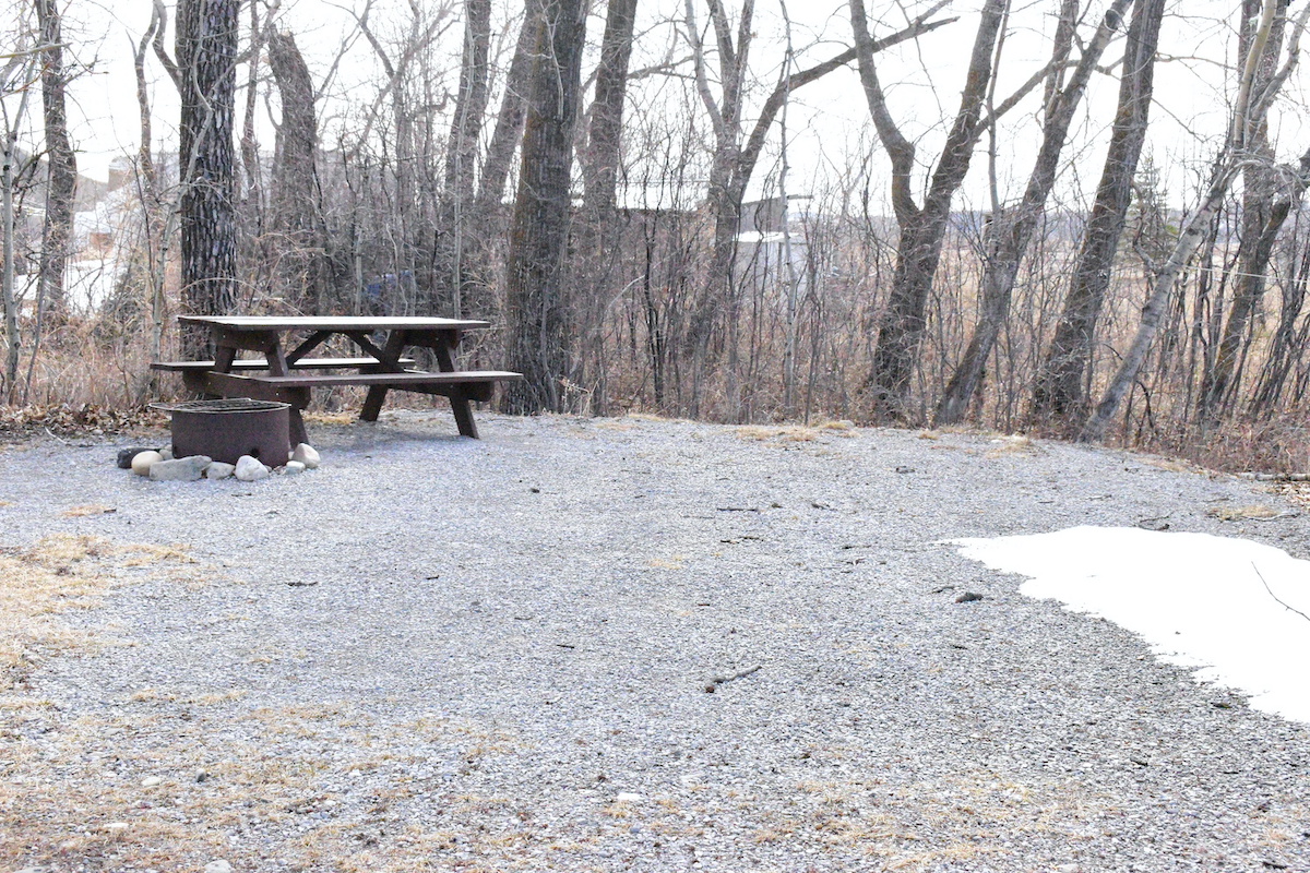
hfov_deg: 38.9
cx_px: 655
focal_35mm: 51
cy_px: 436
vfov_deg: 26.5
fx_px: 1856
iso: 16000
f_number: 11
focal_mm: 34
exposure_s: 1/4000
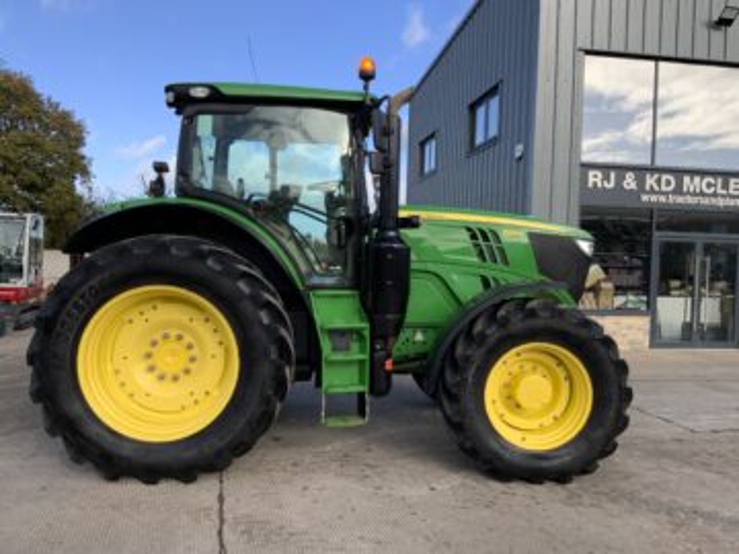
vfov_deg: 48.2
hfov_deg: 61.7
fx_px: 619
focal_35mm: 29
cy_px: 277
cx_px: 370
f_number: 1.8
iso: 16
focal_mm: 3
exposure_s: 1/1144
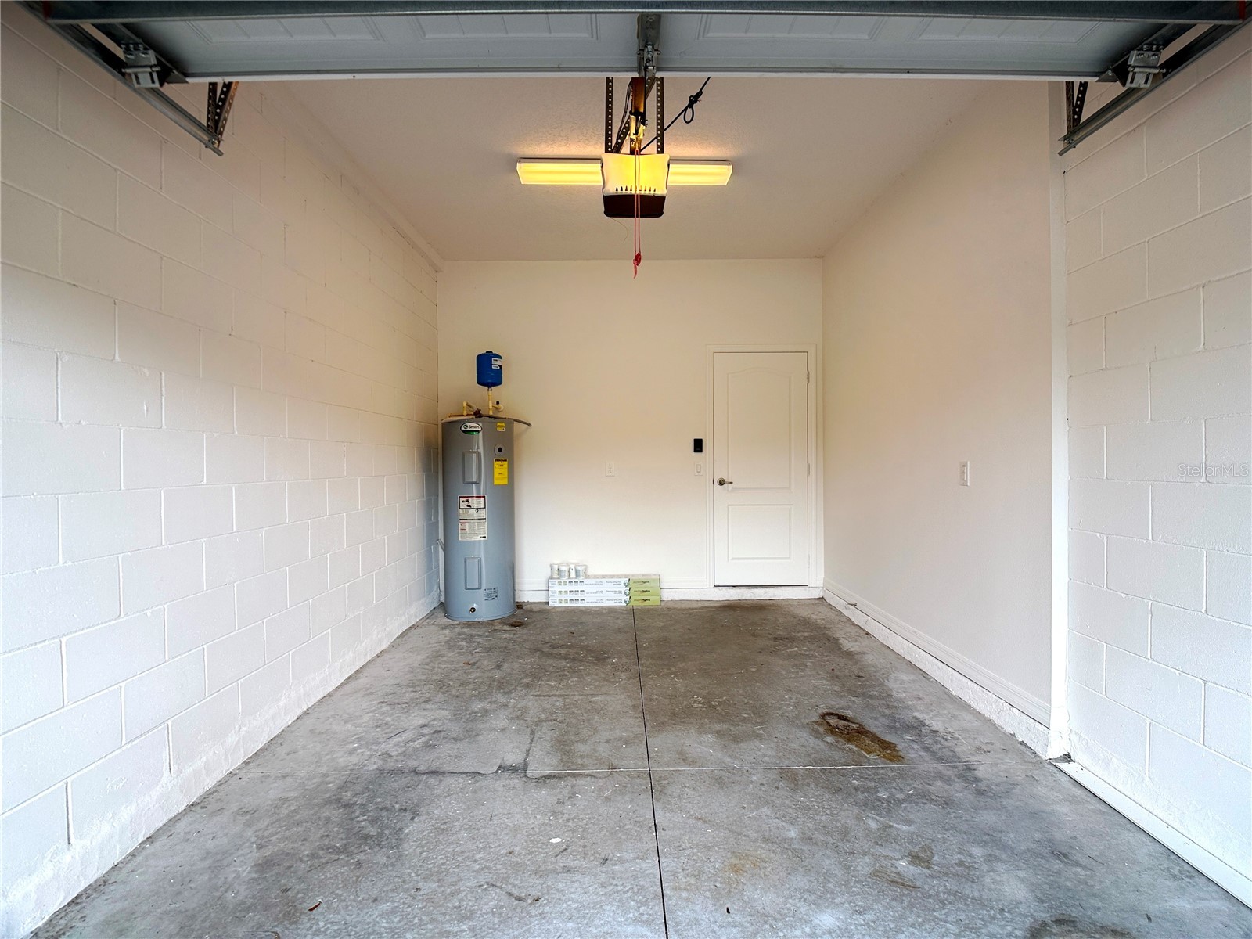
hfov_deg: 71.6
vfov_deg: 56.8
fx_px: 868
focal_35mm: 24
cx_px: 626
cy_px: 470
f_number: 1.78
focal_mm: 6.76
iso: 100
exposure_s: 1/456
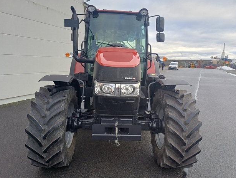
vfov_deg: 53.1
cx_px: 119
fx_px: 177
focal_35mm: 26
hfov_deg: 67.3
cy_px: 89
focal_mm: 4.65
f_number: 1.8
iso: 50
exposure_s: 1/100
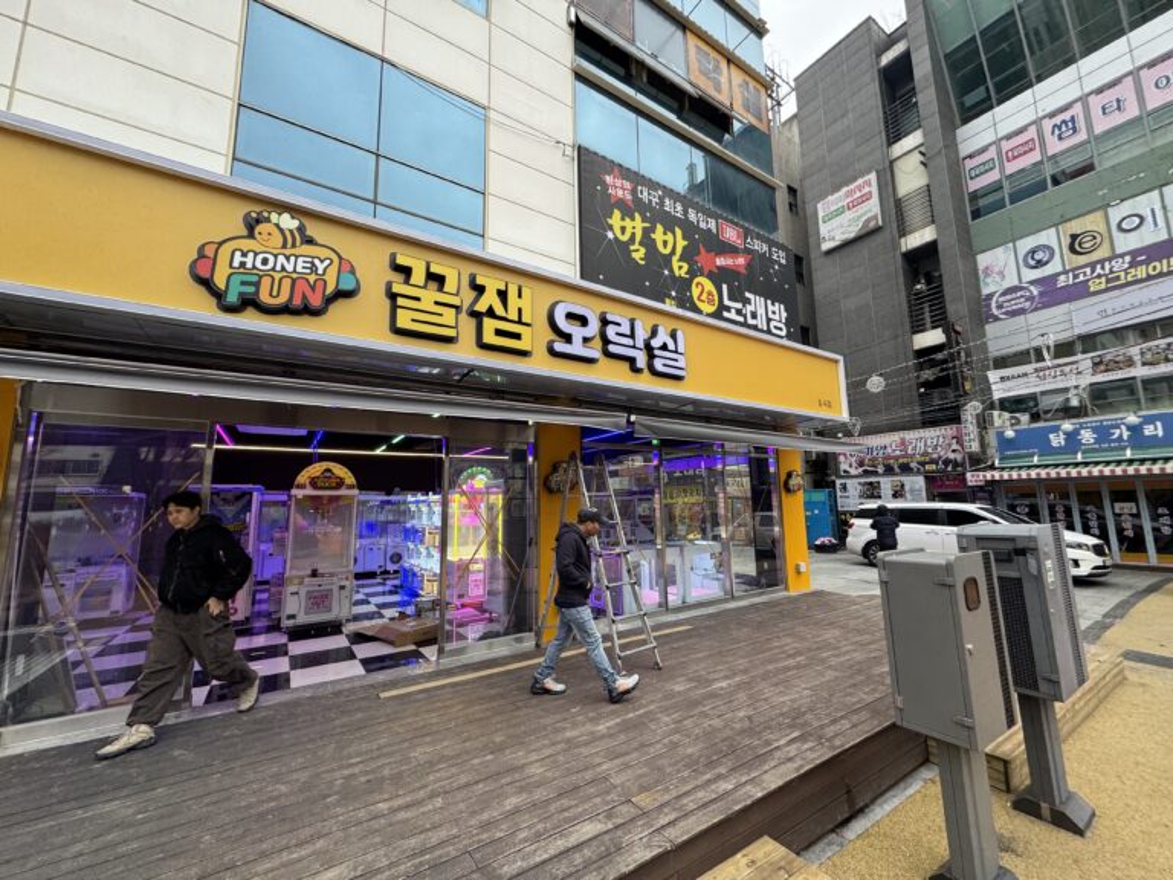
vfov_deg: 85.7
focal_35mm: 14
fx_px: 474
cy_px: 440
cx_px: 586
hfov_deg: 102.1
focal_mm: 2.22
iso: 50
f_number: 2.2
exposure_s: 1/99
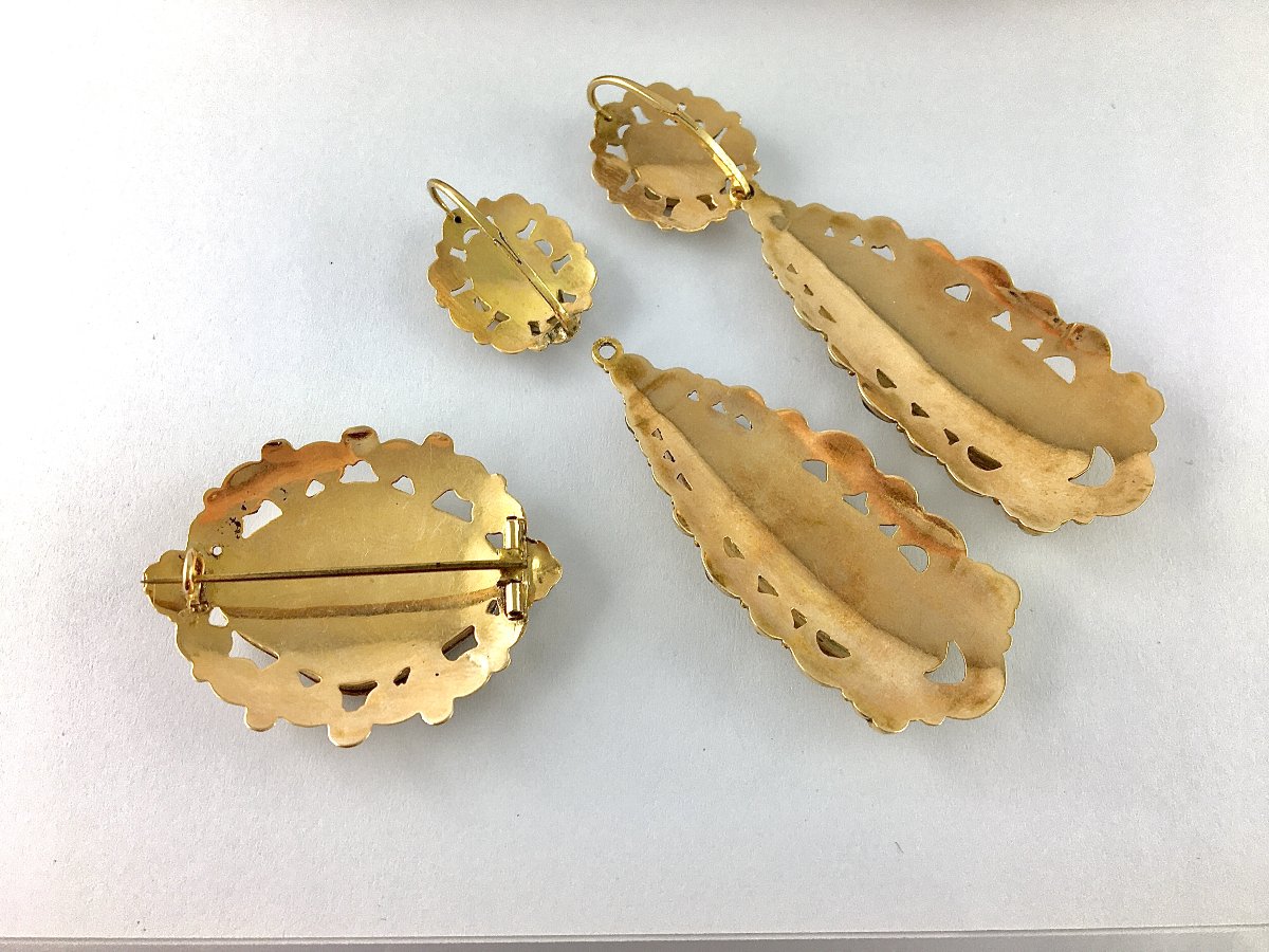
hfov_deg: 61.7
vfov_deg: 48.2
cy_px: 476
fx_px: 1063
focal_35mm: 29
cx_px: 634
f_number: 2.2
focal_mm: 4.15
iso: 25
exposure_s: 1/158
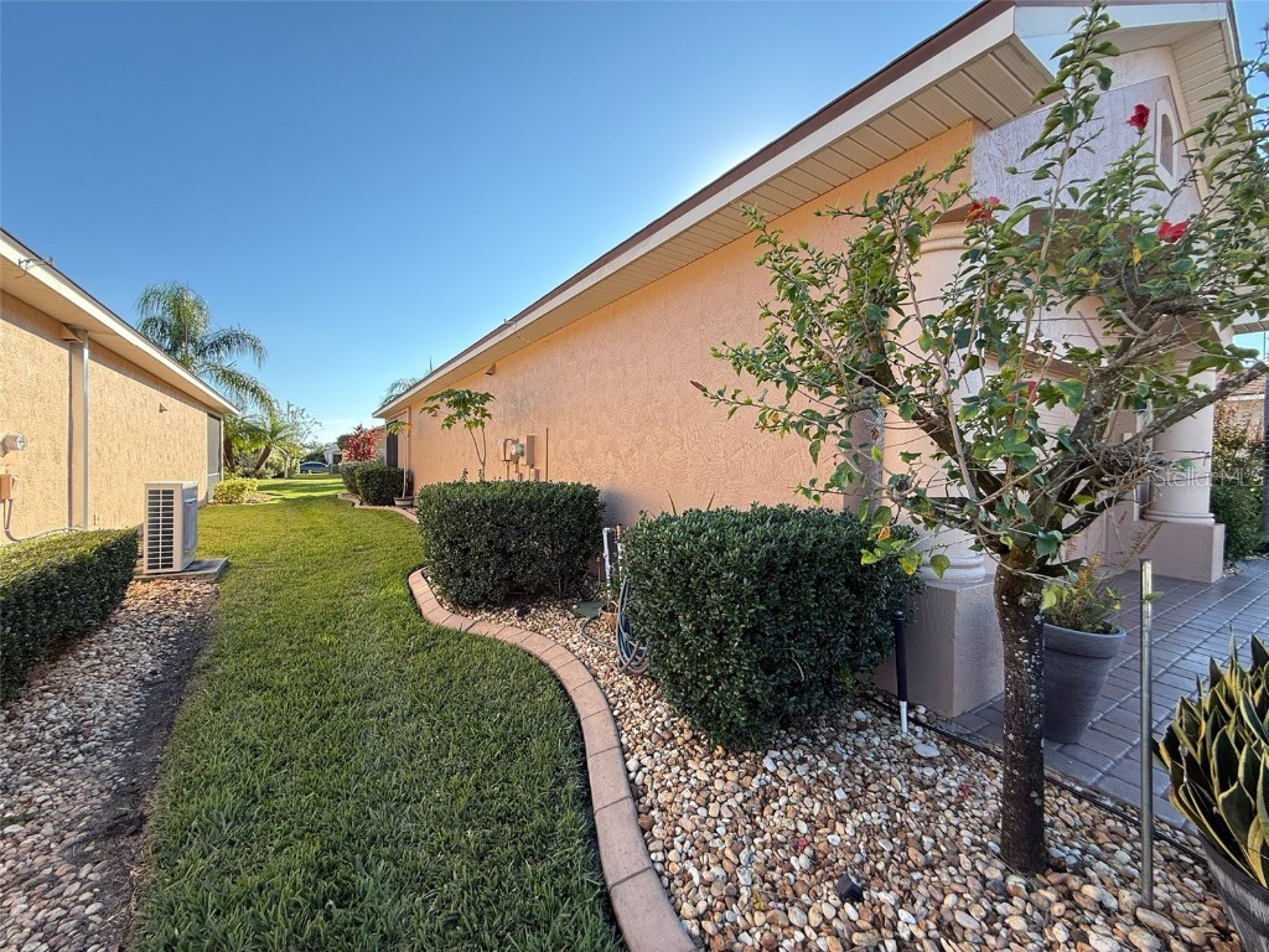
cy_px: 476
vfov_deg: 85.7
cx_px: 634
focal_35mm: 14
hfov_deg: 102.1
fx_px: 513
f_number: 2.2
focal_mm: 2.22
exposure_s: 1/336
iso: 50
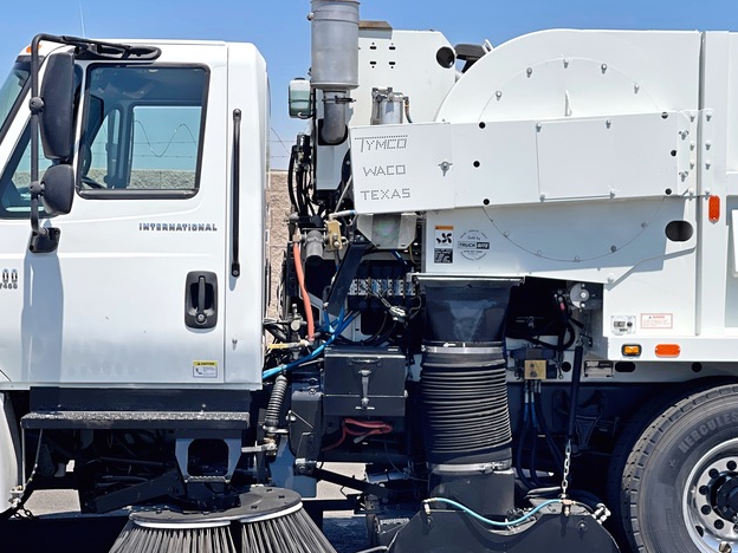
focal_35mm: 80
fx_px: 1706
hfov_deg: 24.4
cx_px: 440
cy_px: 302
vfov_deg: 18.4
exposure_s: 1/2320
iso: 32
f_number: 2.2
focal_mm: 7.5
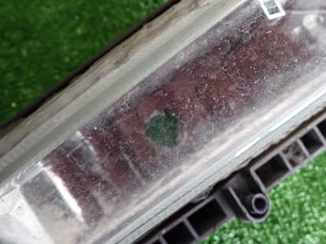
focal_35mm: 36
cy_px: 101
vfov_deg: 39.6
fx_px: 339
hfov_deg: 50.8
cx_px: 205
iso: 1250
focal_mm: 4.5
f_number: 2
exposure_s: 1/125
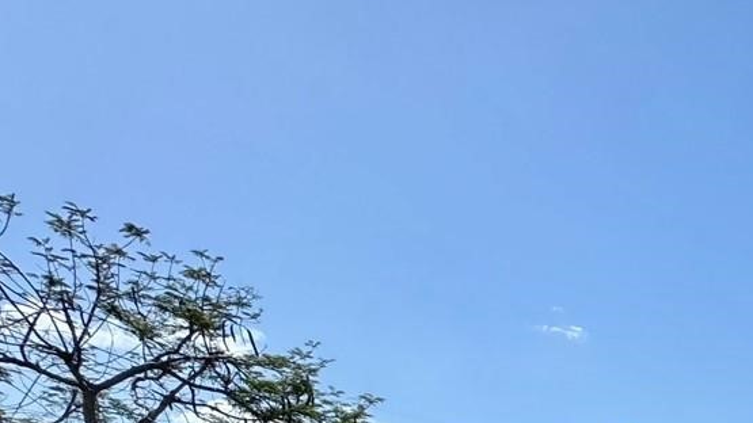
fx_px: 878
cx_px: 1053
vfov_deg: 19.7
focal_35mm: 44
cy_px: 770
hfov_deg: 31.3
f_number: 2.2
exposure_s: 1/1709
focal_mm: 2.22
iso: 50
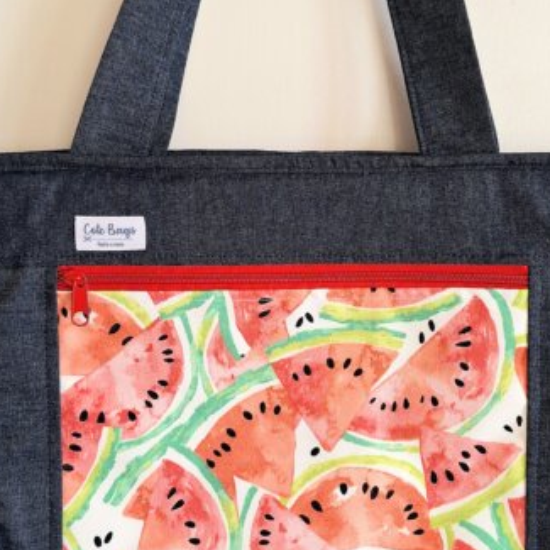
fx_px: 899
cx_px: 294
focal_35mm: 50
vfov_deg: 34.0
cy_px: 266
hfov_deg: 34.0
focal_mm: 5.54
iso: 50
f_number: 1.8
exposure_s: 1/50
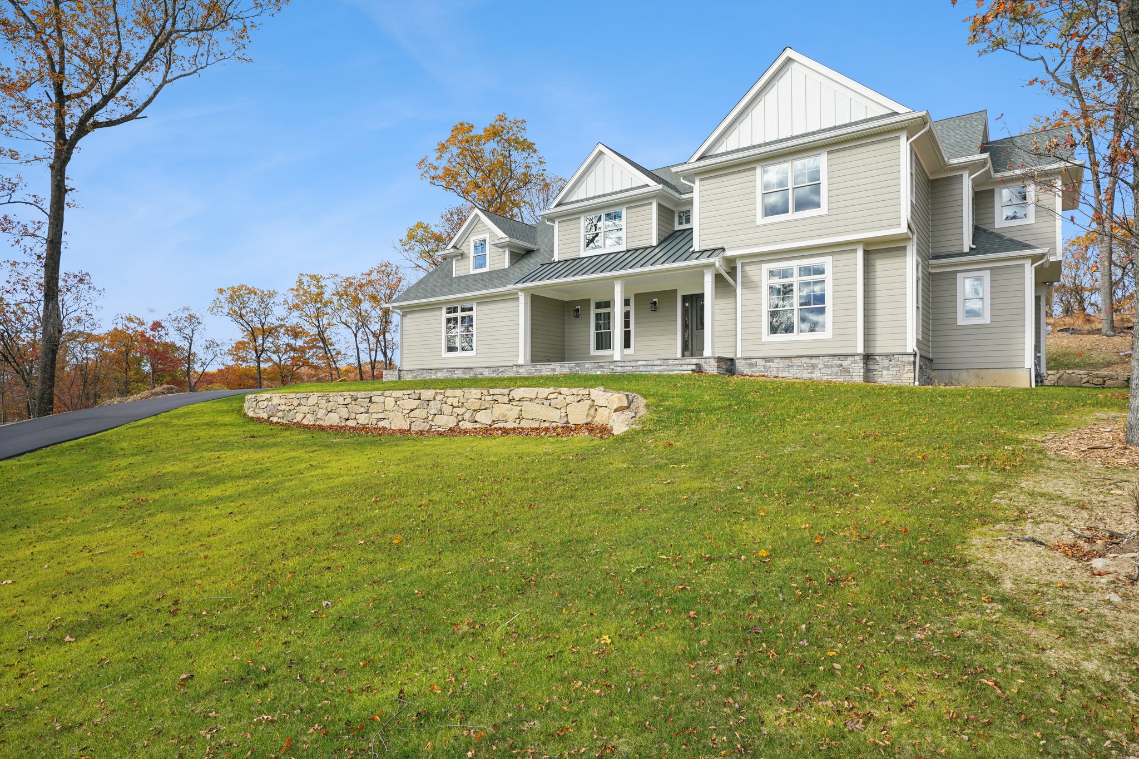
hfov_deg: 84.0
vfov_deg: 61.9
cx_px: 570
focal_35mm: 20
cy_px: 380
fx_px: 633
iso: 200
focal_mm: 20
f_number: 7.1
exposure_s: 1/250
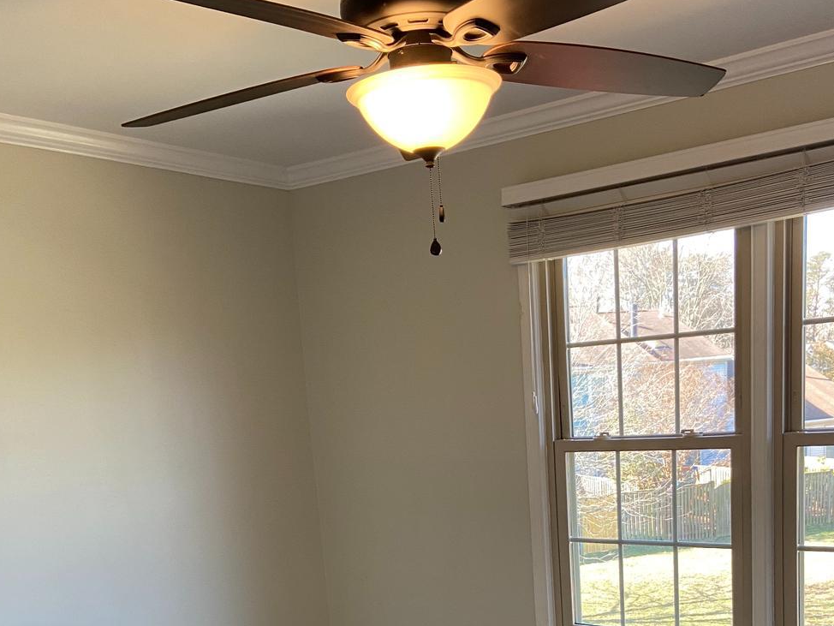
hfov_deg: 45.7
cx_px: 456
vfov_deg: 33.0
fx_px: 988
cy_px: 587
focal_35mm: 41
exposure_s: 1/60
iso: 80
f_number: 1.8
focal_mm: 4.25
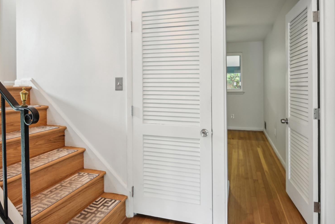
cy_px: 85
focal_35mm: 22
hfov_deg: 78.5
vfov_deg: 56.6
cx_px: 174
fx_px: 205
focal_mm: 16
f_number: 8
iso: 400
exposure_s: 1/5
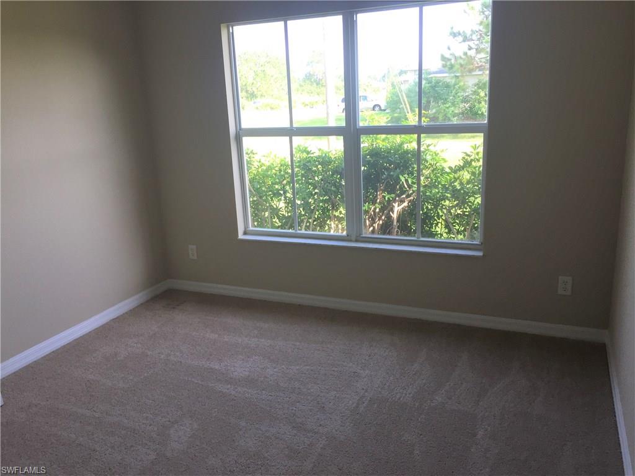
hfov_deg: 61.7
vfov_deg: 48.2
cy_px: 238
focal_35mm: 29
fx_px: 532
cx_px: 318
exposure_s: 1/120
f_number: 2.2
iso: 50
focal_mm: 4.15
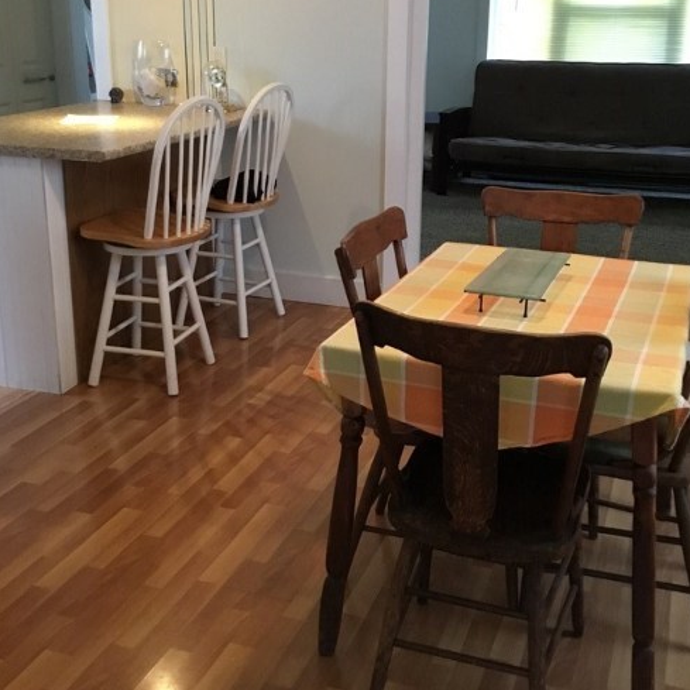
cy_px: 284
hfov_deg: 39.1
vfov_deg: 39.0
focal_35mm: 43
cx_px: 381
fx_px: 970
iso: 200
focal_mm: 3.3
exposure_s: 1/24
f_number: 2.4
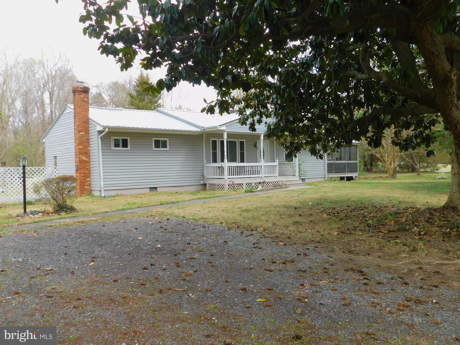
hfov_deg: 60.0
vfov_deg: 46.8
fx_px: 399
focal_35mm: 30
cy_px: 172
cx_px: 230
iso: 125
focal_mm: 5.3
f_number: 3.2
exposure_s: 1/250
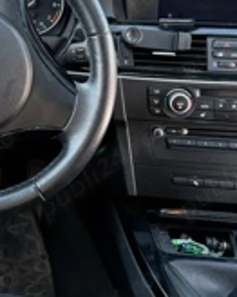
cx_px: -7
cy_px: 54
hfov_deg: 23.4
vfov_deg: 29.7
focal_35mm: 62
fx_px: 544
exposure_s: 1/118
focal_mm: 5.96
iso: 125
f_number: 1.6
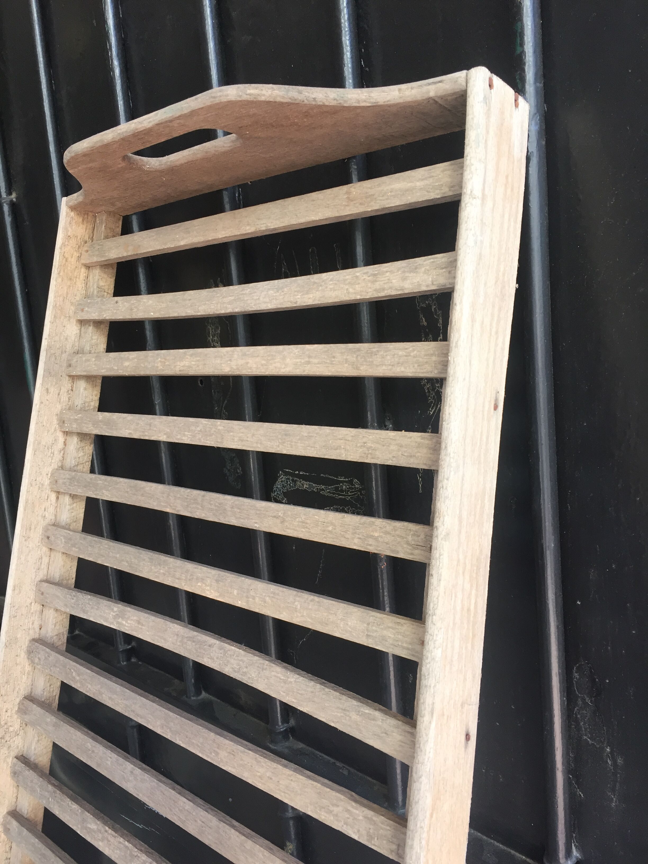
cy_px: 432
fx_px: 724
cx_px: 324
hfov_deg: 48.2
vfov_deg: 61.7
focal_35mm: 29
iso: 32
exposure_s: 1/33
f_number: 2.2
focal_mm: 4.15
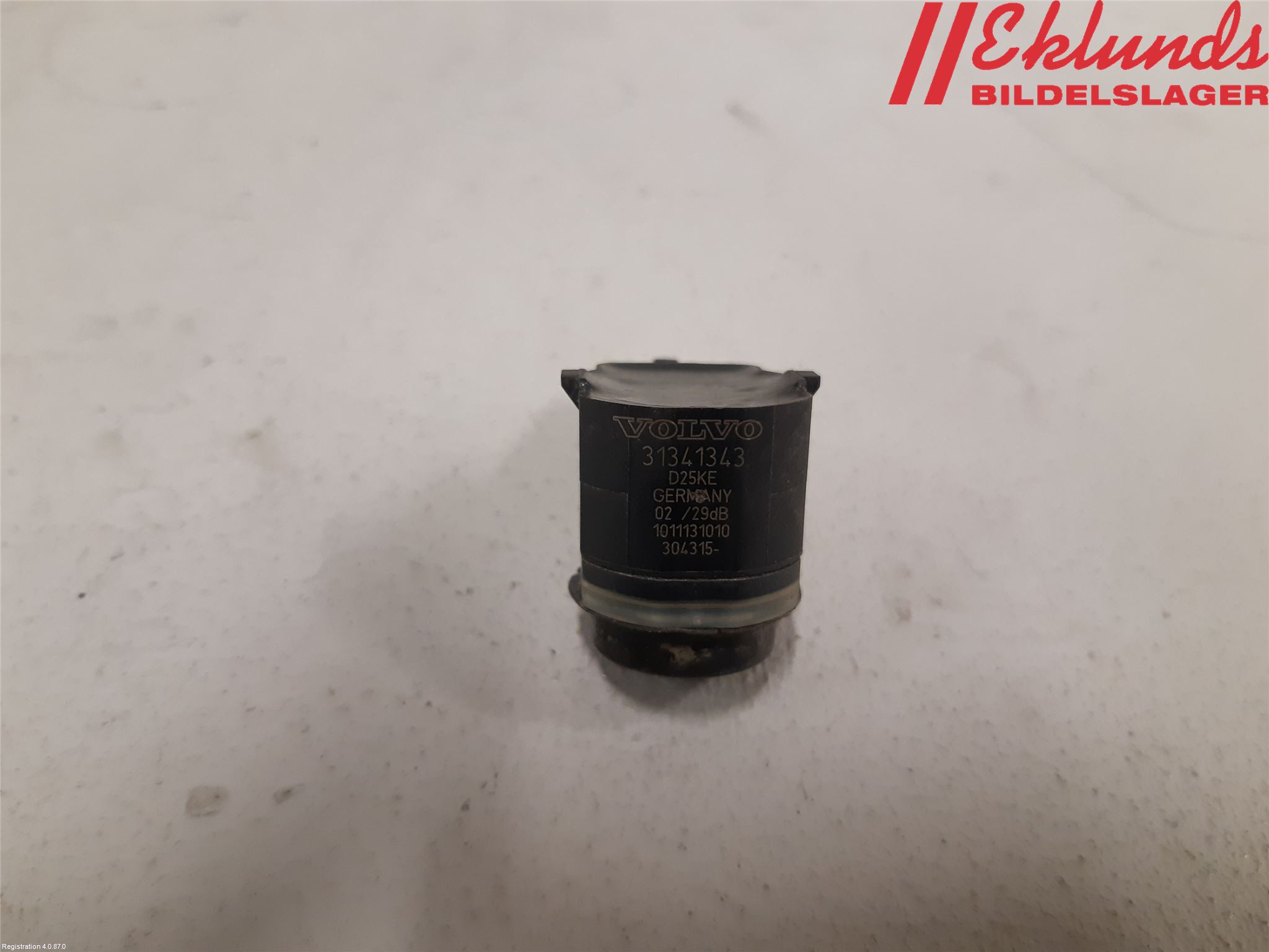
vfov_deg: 53.1
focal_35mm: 26
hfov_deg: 67.3
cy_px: 476
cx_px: 634
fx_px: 953
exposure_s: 1/50
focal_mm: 3.93
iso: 200
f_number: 1.7
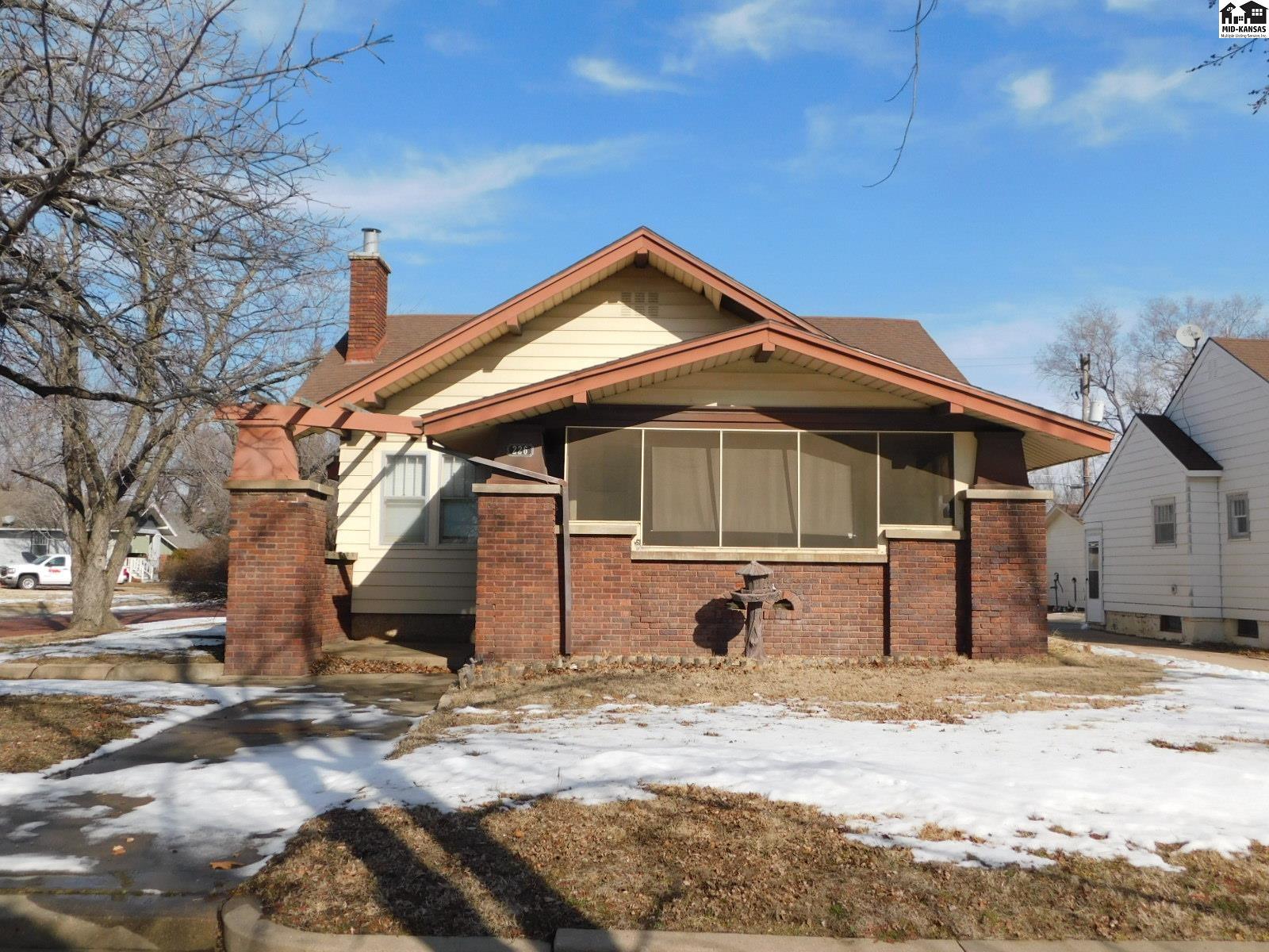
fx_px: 1100
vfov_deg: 46.8
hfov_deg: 60.0
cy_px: 476
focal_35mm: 30
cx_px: 634
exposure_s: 1/500
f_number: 6.4
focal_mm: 5.3
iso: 125
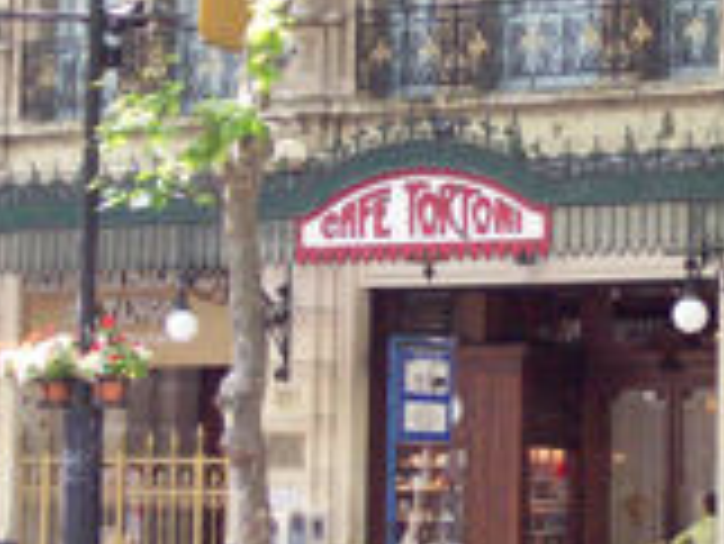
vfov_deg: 10.7
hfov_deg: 14.1
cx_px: 558
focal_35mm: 139
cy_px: 225
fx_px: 2909
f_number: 3.4
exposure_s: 1/83.6
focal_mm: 9.4
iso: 140
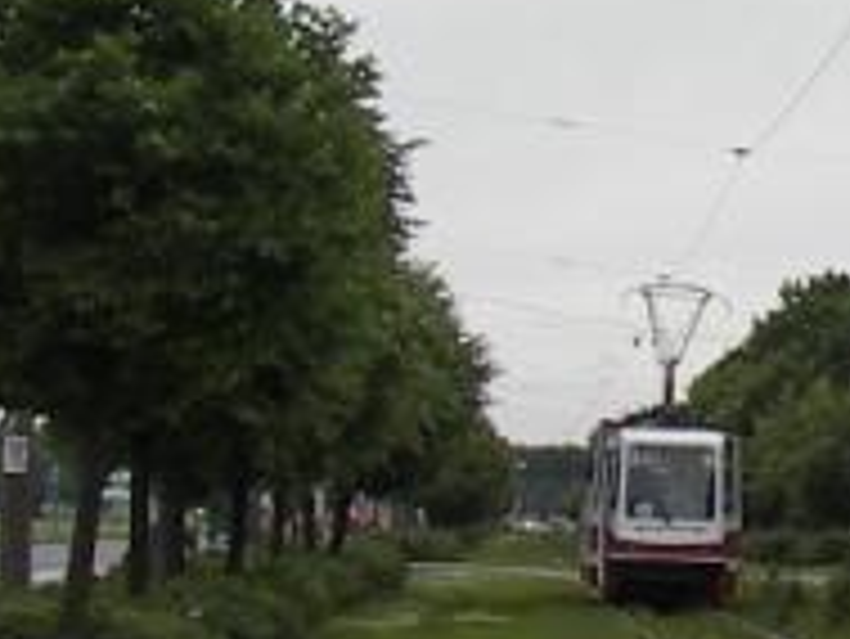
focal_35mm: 206
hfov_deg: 9.0
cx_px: 1785
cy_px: 436
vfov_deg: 7.2
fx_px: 5062
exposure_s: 1/400
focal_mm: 6.3
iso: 50
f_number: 3.3
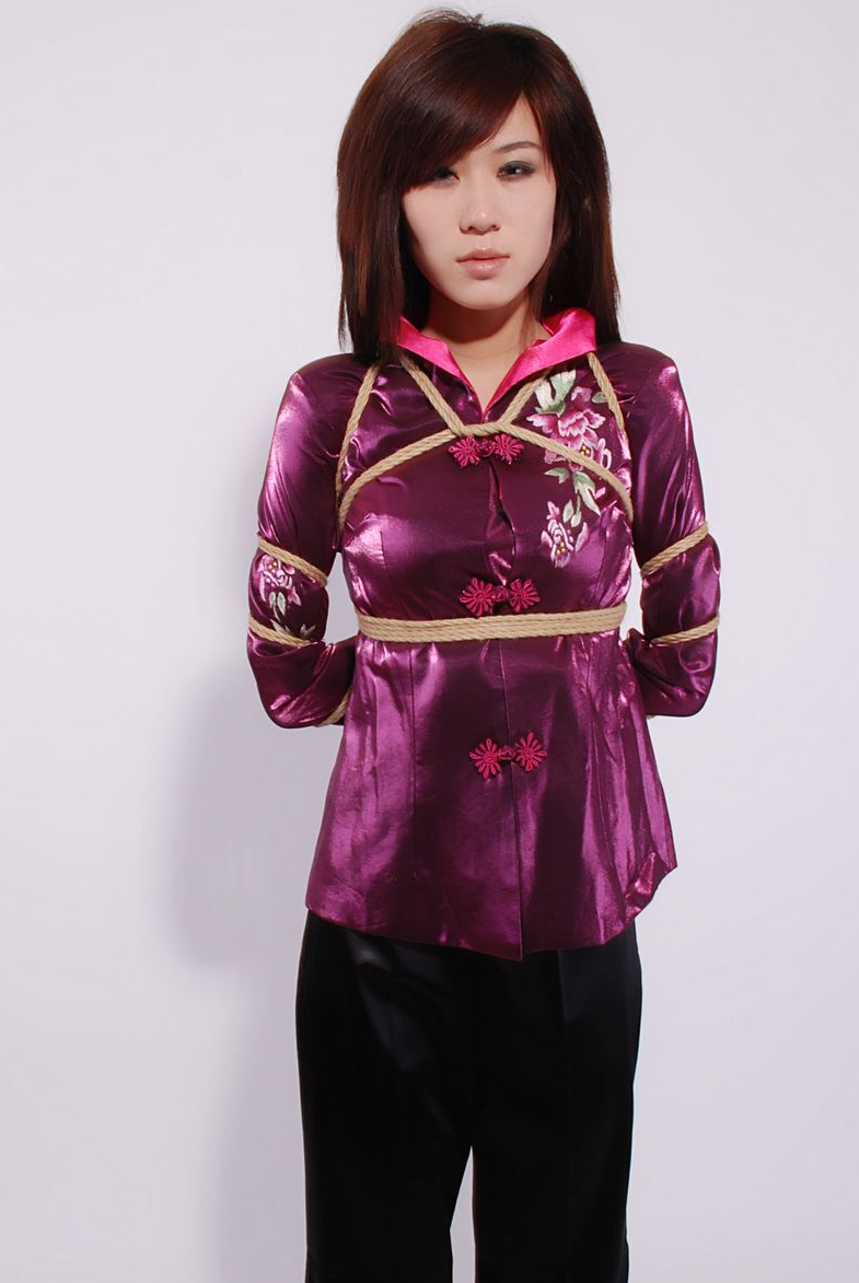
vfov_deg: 43.3
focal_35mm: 45
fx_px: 1606
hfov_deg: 29.9
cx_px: 459
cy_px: 771
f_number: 8
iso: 100
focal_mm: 22
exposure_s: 1/8
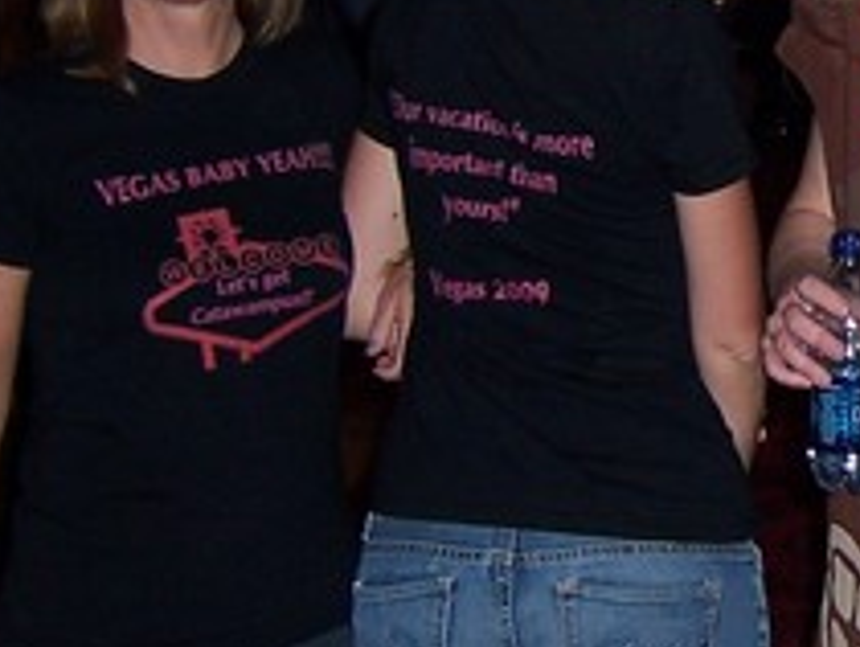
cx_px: 1016
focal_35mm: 113
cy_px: 205
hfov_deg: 16.7
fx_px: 2811
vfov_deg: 13.1
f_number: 2.8
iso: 80
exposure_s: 1/60
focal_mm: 5.5
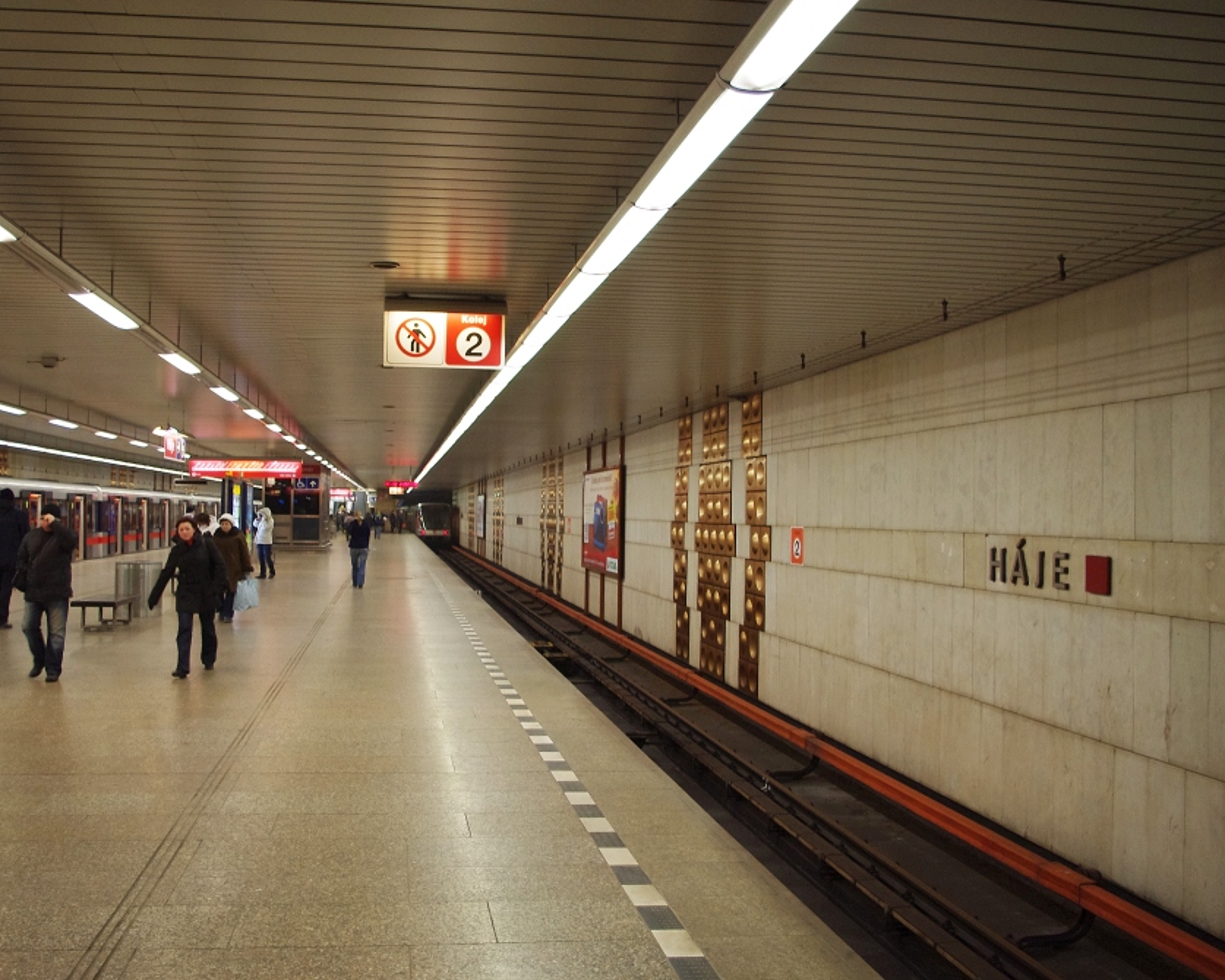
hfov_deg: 57.0
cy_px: 491
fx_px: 1124
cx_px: 530
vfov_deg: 47.1
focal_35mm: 31
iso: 800
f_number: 3.5
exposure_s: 1/50
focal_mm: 18
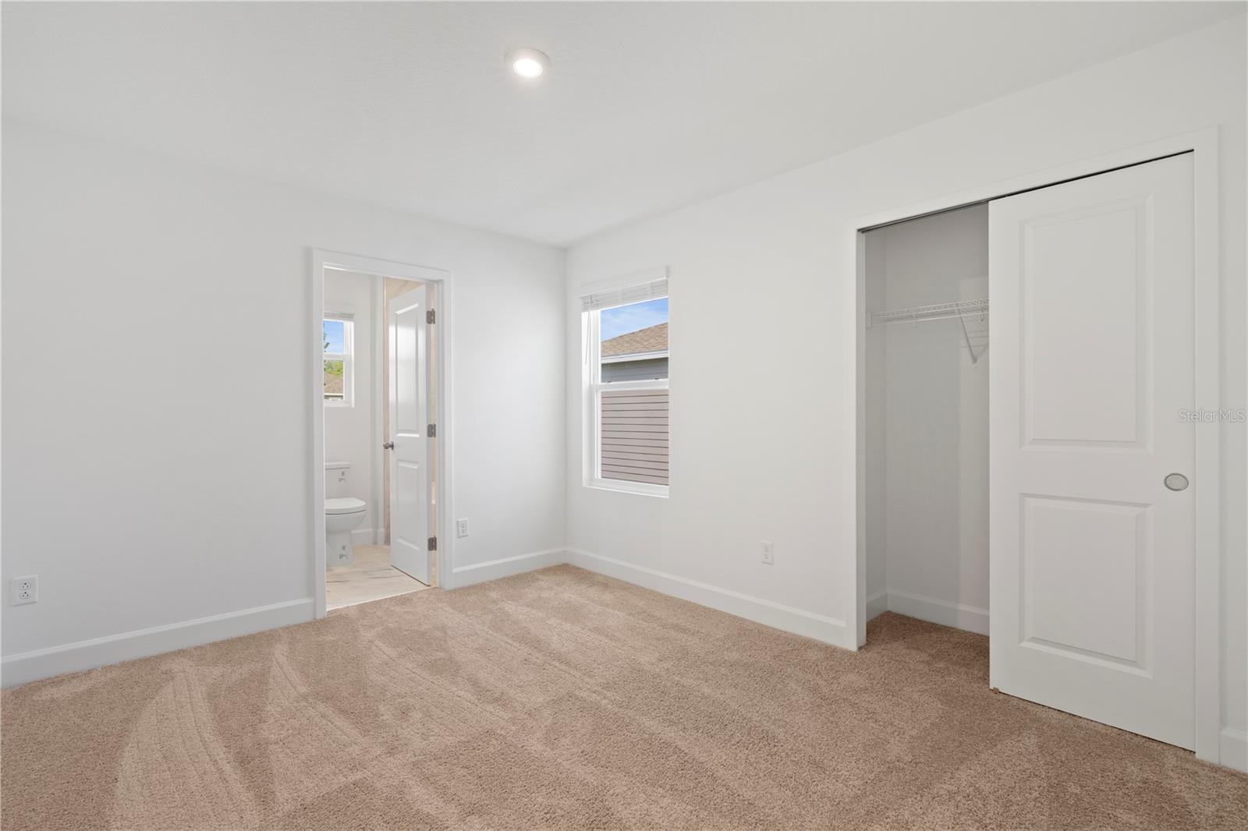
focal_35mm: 16
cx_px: 624
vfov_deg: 73.7
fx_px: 555
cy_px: 416
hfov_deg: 96.7
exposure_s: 1/1.25
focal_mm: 16
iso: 100
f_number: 9
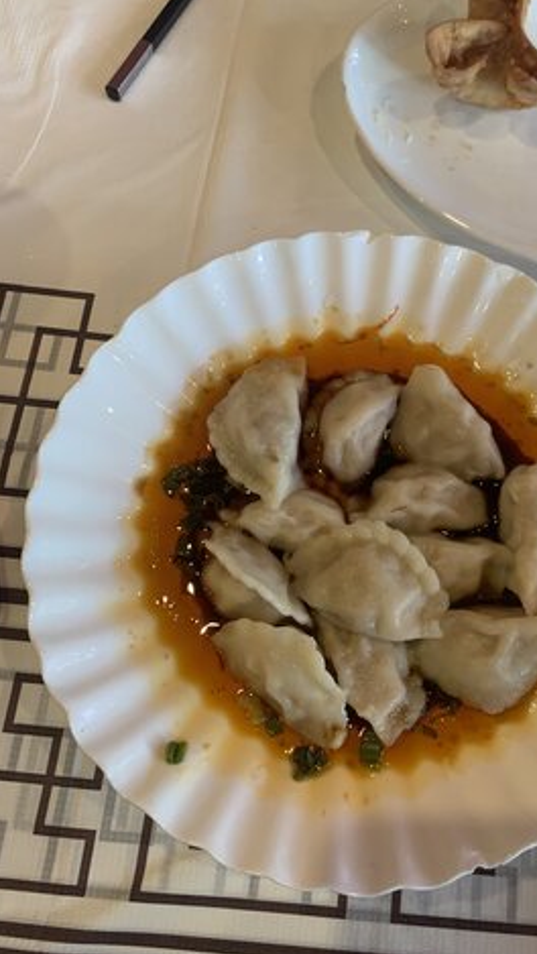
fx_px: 734
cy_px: 472
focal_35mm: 29
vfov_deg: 66.1
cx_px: 350
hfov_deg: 39.8
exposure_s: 1/60
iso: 250
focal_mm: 4.25
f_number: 1.8
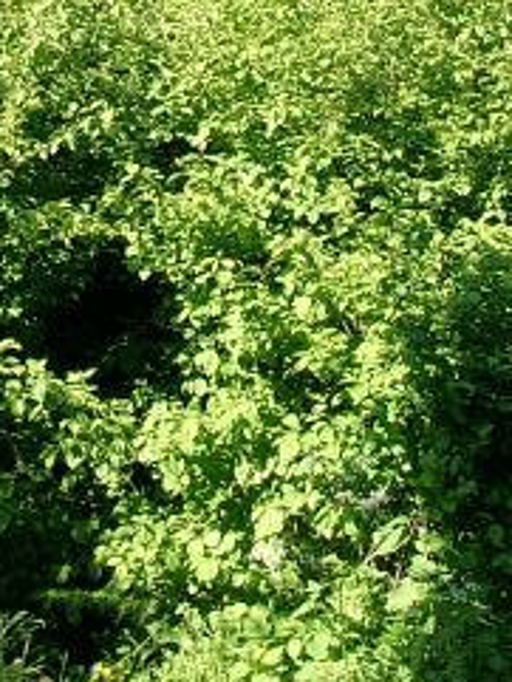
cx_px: 161
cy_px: -161
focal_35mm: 113
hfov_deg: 13.1
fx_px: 2227
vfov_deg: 16.6
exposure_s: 1/171
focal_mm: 7.13
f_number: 4
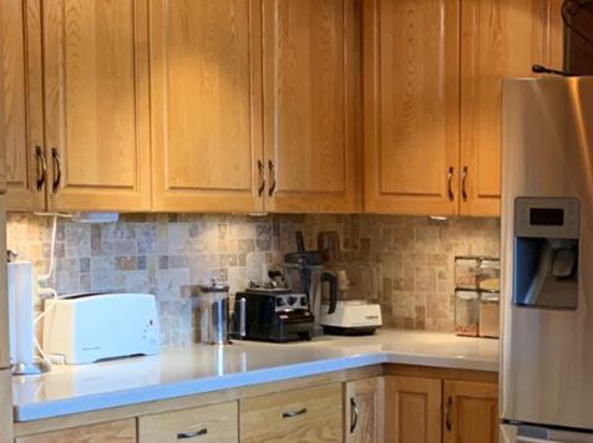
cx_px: 584
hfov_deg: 23.0
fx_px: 1403
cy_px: 434
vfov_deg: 17.6
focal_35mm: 82
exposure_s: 1/60
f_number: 1.8
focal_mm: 4.25
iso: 200
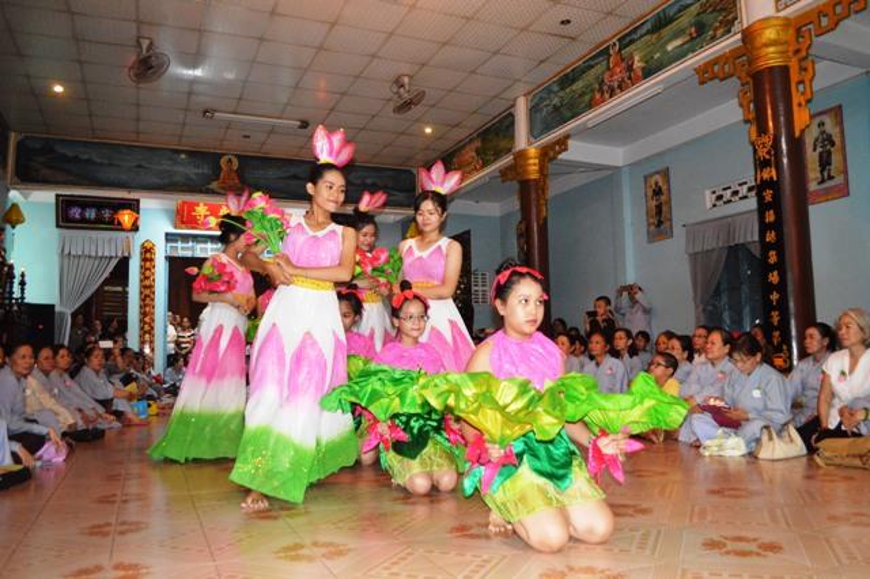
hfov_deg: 67.4
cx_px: 435
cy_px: 290
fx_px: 652
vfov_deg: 47.9
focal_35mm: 27
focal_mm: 18
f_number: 3.5
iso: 2500
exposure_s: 1/60
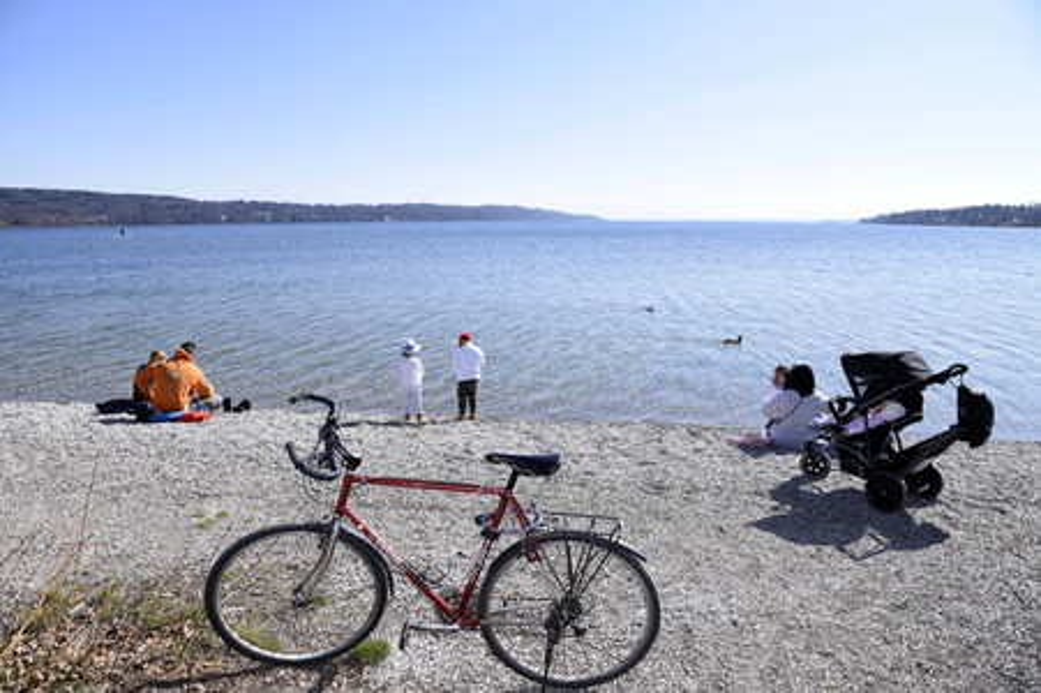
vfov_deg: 53.1
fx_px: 693
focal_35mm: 24
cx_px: 520
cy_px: 346
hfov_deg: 73.8
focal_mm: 24
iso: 100
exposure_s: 1/160
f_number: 9
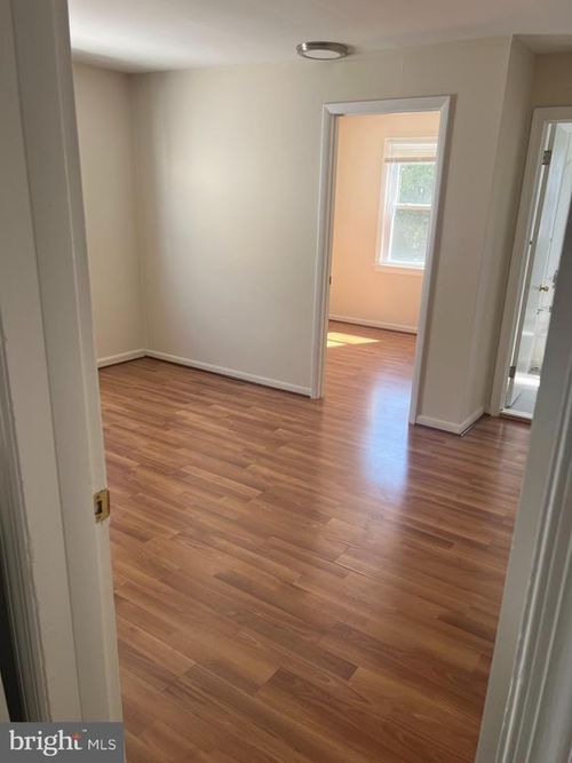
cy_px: 382
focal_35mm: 26
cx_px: 286
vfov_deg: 67.3
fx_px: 573
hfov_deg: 53.0
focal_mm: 5.7
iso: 50
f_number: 1.5
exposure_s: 1/121
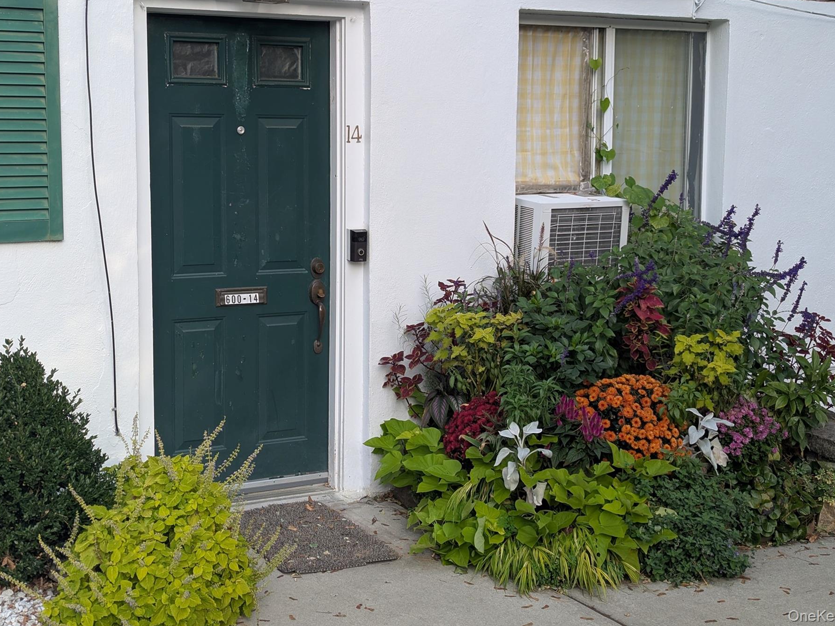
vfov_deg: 26.5
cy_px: 267
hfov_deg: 34.9
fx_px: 1327
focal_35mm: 55
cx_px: 406
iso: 46
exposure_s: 1/205
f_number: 1.85
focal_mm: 6.81
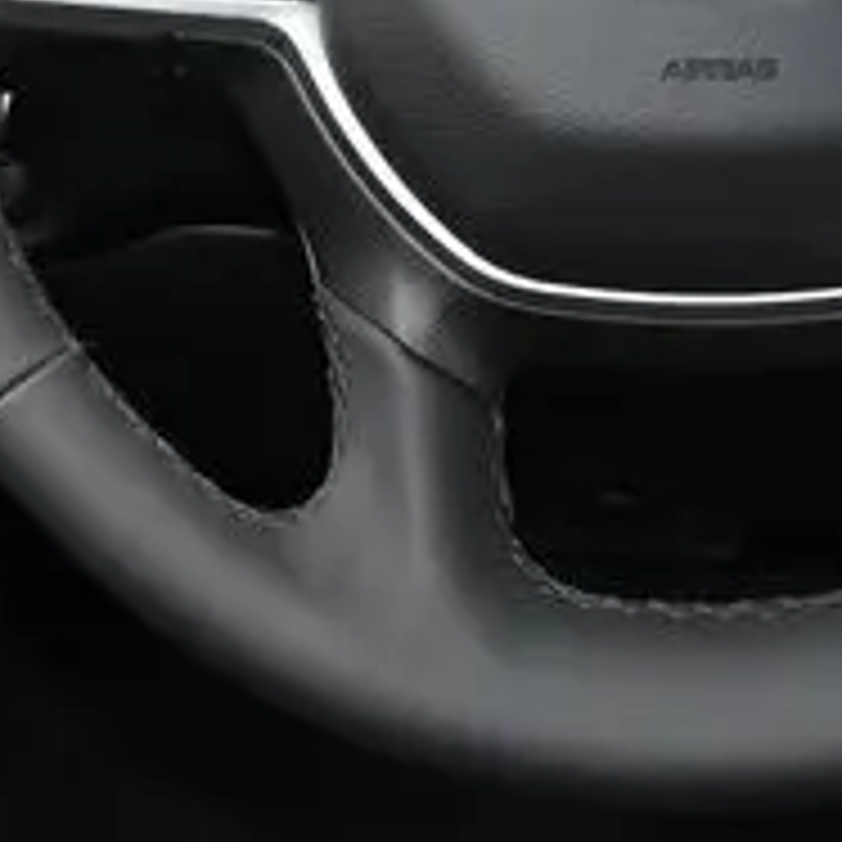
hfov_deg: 15.9
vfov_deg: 15.4
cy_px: -146
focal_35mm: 109
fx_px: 3000
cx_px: 693
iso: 800
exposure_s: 1/60
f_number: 5
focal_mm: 18
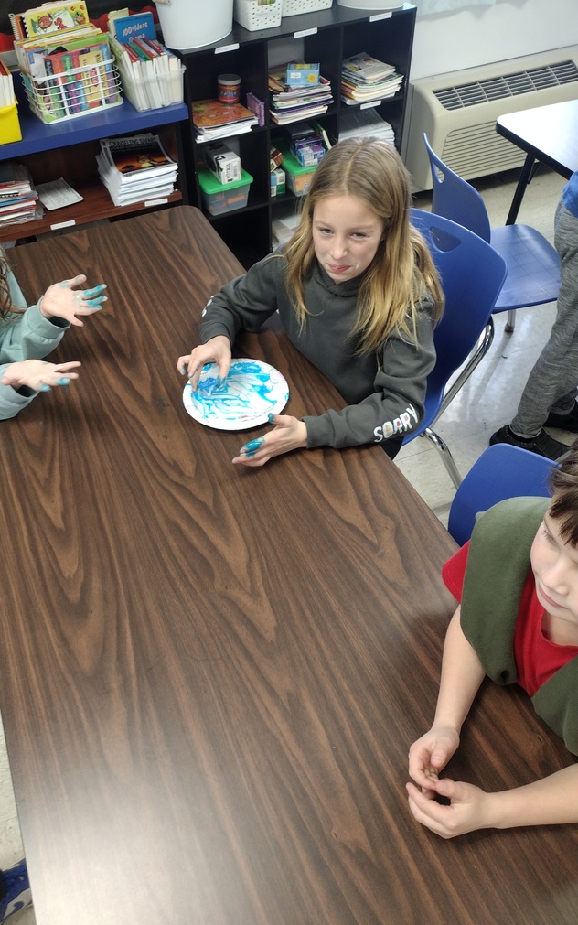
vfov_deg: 64.6
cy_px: 463
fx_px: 731
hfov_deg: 42.9
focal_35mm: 29
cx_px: 232
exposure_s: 1/40
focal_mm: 4.71
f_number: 1.7
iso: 294
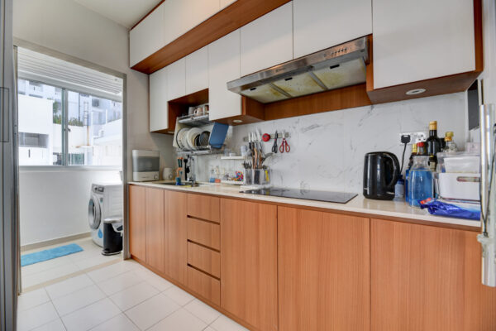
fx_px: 193
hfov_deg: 104.3
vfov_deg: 81.2
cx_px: 248
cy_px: 166
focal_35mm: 14
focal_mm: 14
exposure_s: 1/40
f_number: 8
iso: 200
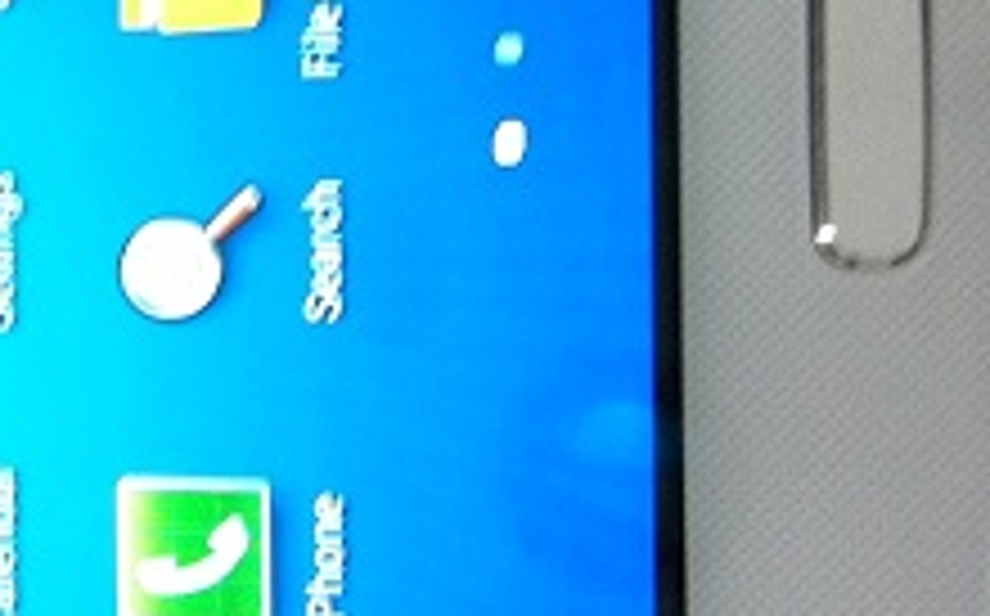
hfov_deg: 16.5
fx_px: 3180
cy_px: 148
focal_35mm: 118
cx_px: -360
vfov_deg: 11.0
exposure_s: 1/15
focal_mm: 3.85
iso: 100
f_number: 2.8
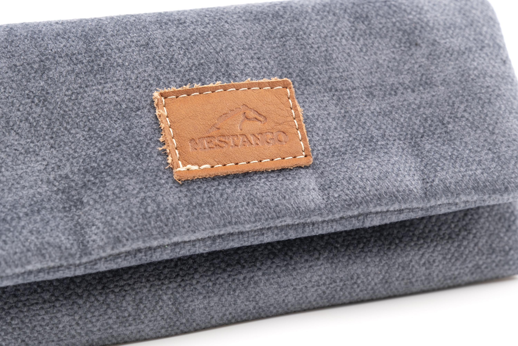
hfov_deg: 27.0
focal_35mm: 75
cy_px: 173
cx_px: 259
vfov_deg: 18.2
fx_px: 1079
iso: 125
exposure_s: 1/2.5
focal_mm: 50
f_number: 7.1
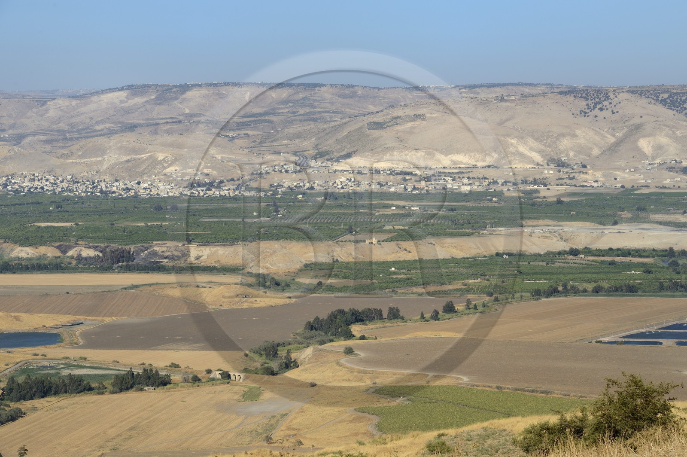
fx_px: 2136
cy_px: 228
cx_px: 344
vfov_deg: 12.2
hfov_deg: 18.3
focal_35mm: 112
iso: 200
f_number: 11
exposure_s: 1/400
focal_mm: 112
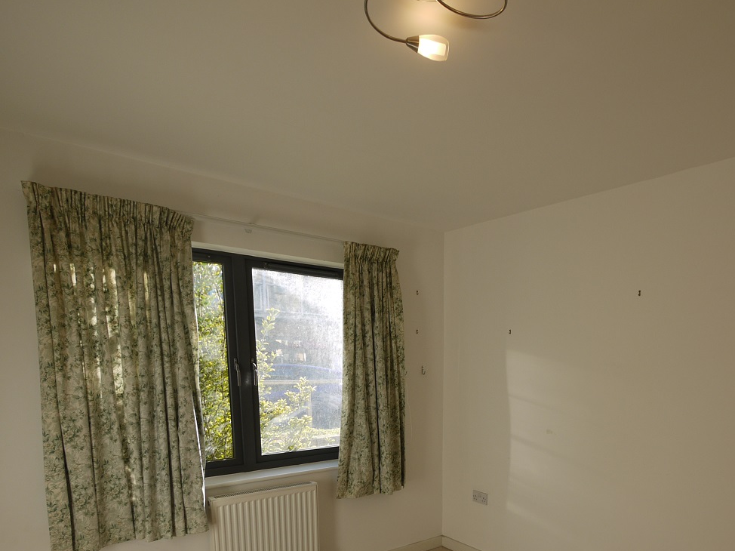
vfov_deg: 54.8
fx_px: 488
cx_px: 483
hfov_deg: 72.0
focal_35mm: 23
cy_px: 440
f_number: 4.5
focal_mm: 7
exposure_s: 1/125
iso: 100
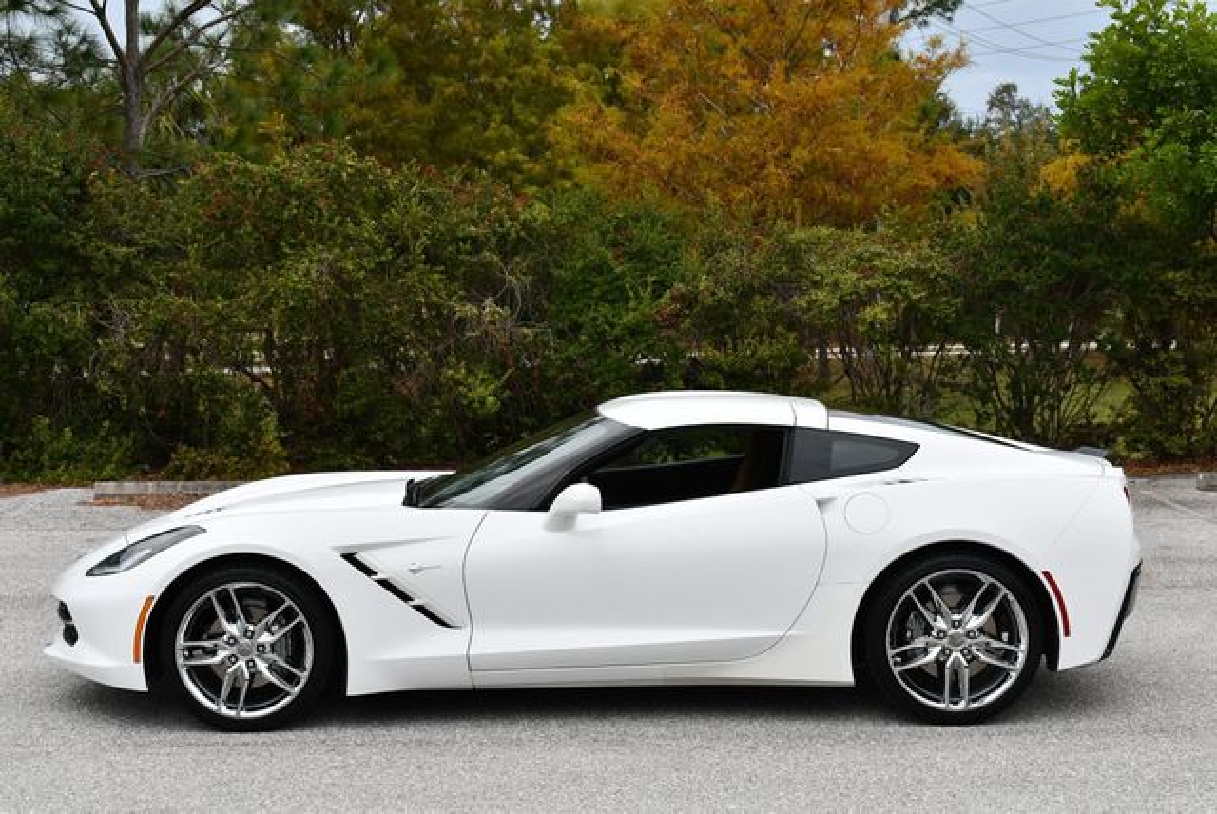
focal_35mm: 68
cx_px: 608
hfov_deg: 29.6
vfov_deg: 20.1
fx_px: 2301
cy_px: 407
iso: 140
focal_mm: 34
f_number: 8
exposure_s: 1/250
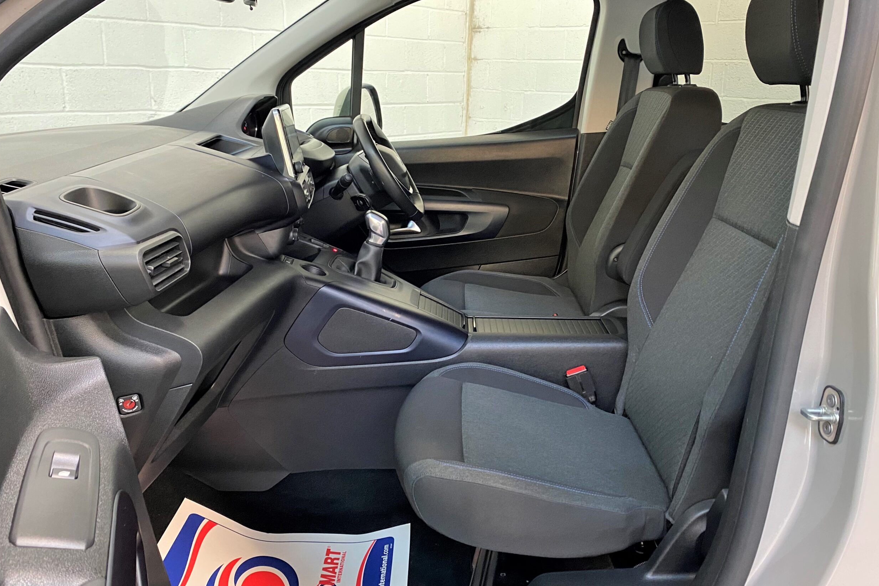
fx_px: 684
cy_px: 284
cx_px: 450
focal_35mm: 28
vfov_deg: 46.4
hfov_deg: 65.5
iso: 320
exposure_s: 1/50
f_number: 1.8
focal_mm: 4.25
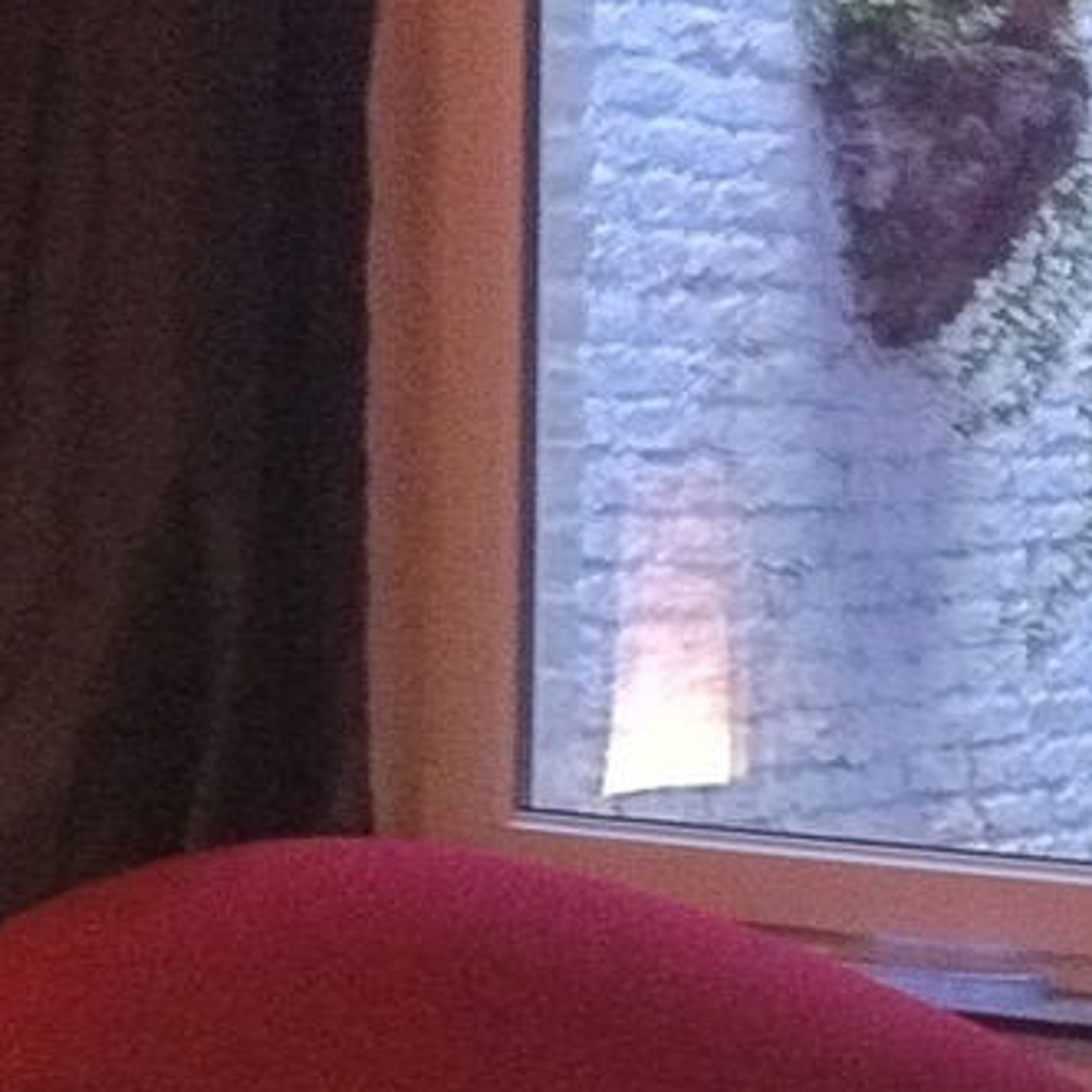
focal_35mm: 149
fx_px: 5318
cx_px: 1289
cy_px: 1067
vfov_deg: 11.6
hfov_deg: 11.5
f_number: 2.8
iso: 1000
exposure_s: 1/15
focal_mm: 3.85
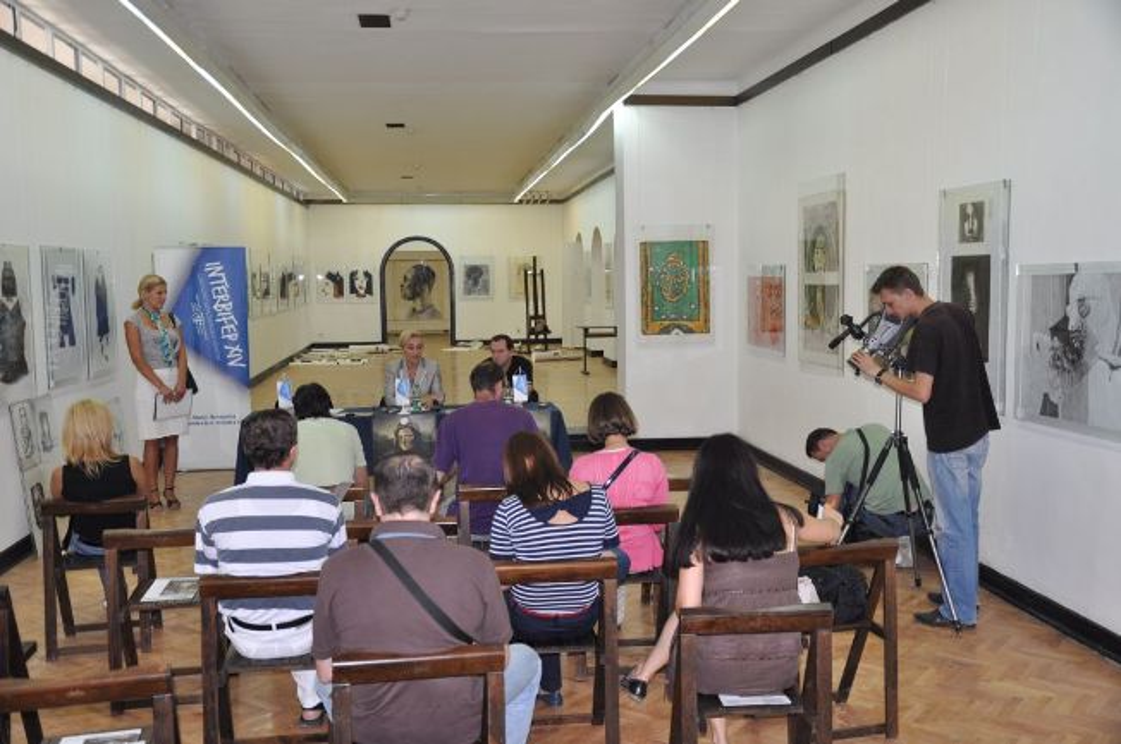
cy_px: 372
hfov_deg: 53.2
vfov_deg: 36.8
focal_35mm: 36
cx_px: 560
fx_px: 1120
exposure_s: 1/50
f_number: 3.8
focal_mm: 24
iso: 200
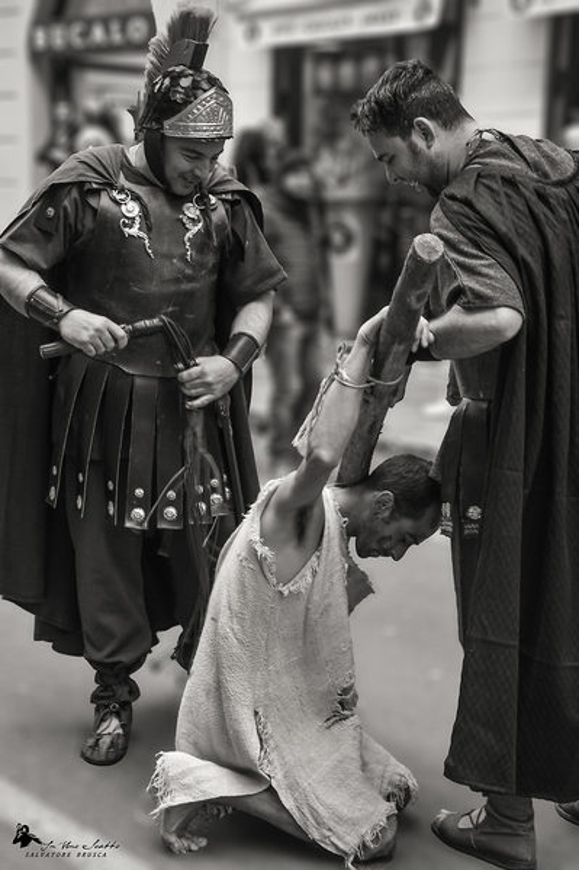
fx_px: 1631
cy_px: 435
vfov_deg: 29.9
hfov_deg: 20.1
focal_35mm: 68
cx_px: 290
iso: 400
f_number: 7.1
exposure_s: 1/80
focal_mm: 45
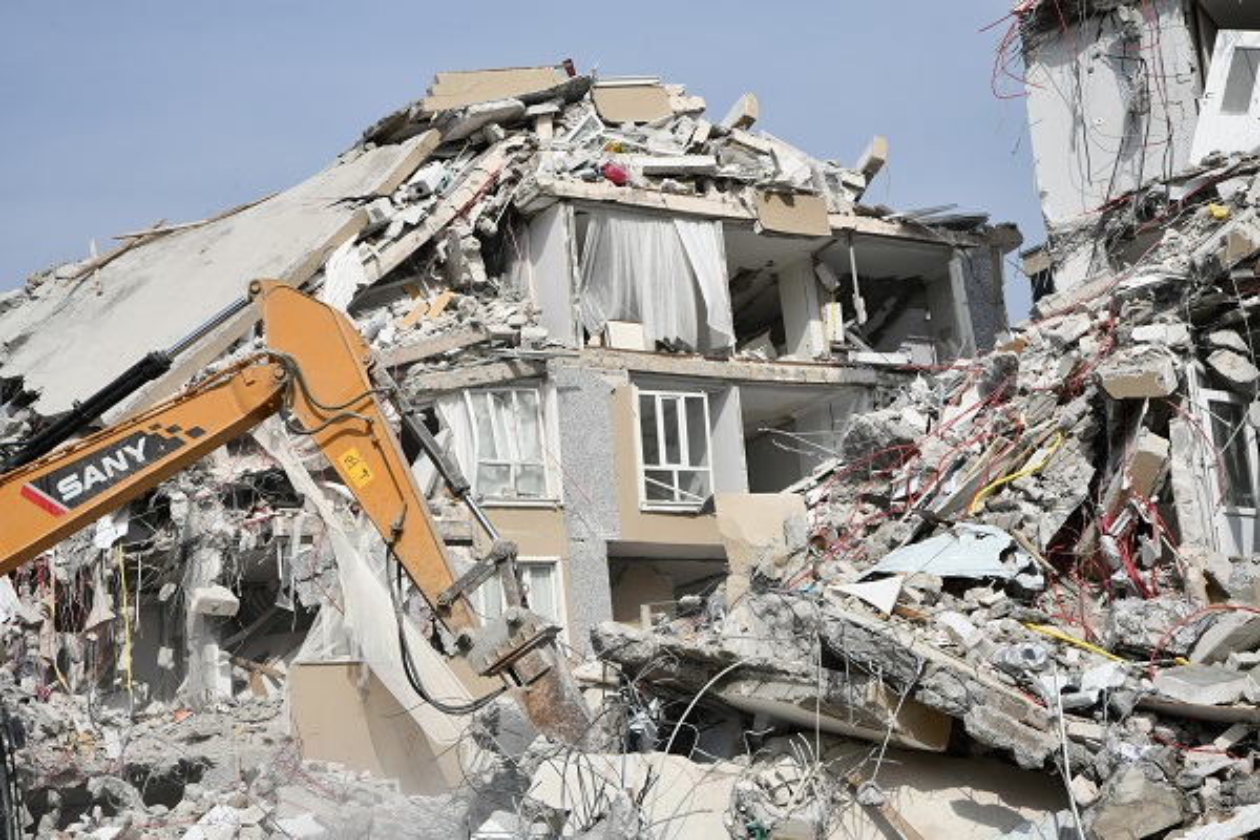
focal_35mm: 58
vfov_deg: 23.4
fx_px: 2030
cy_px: 420
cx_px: 630
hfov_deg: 34.5
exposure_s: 1/640
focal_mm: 58
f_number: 13
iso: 320
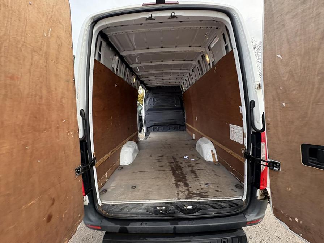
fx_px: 131
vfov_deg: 85.7
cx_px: 162
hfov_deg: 102.1
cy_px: 122
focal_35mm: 14
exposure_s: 1/137
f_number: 2.2
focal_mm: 2.22
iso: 100
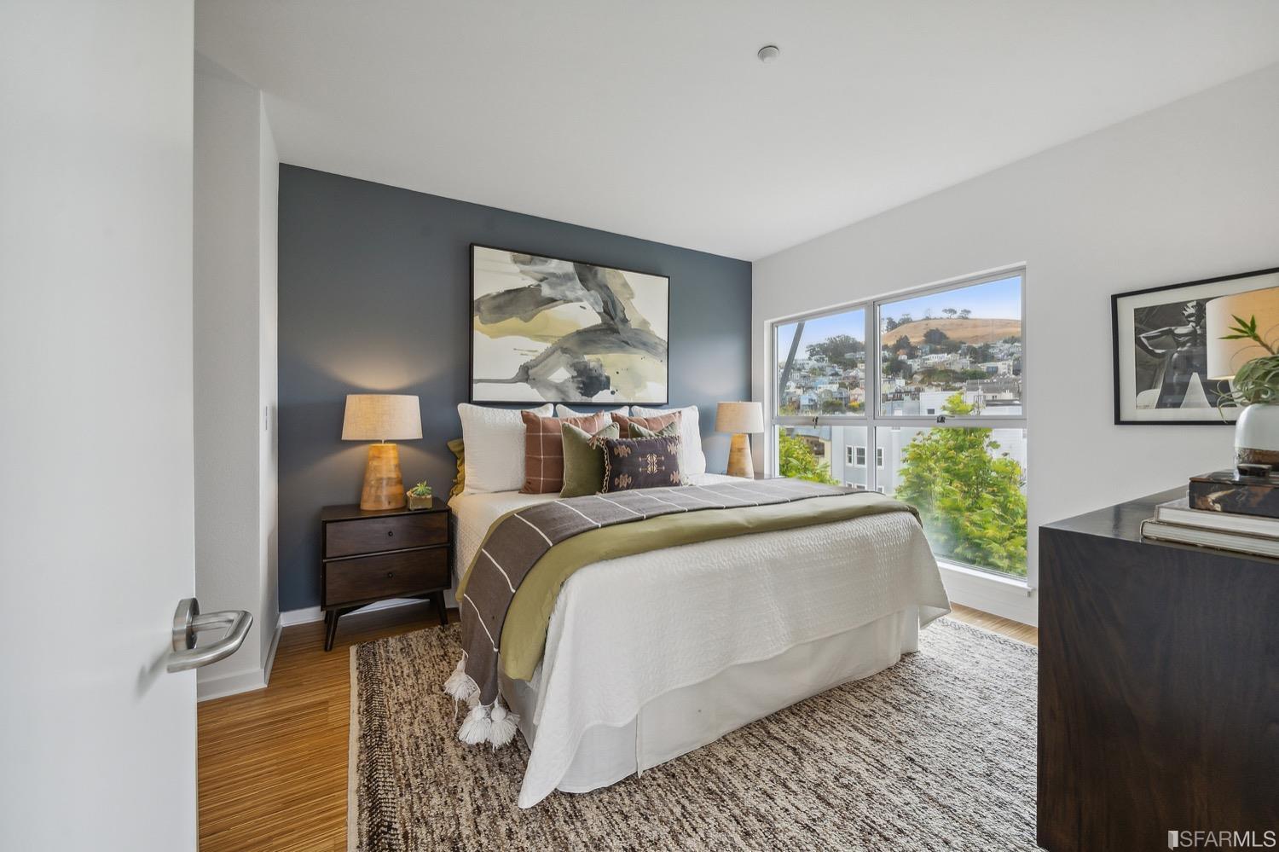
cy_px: 426
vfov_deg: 85.4
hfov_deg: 108.3
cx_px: 640
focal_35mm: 13
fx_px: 462
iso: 500
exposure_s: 1/400
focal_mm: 13
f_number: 8
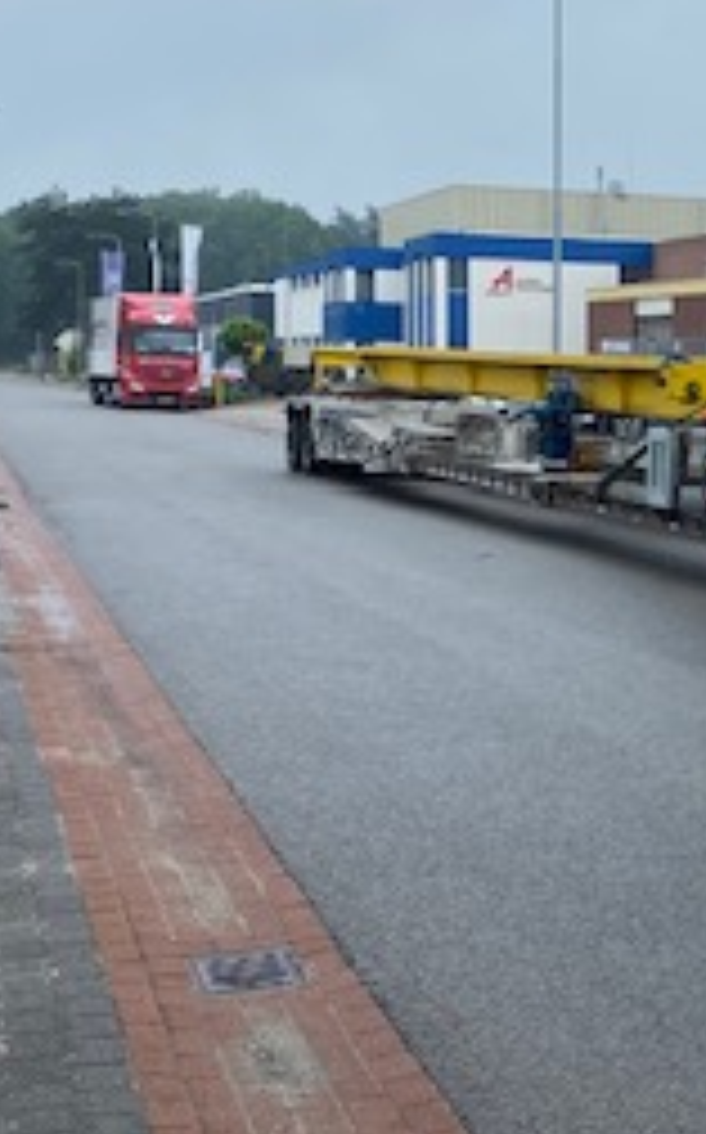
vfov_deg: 29.4
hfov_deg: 16.9
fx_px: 2160
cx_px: 1048
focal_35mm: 70
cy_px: 490
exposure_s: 1/1124
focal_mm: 4.25
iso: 32
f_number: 1.8
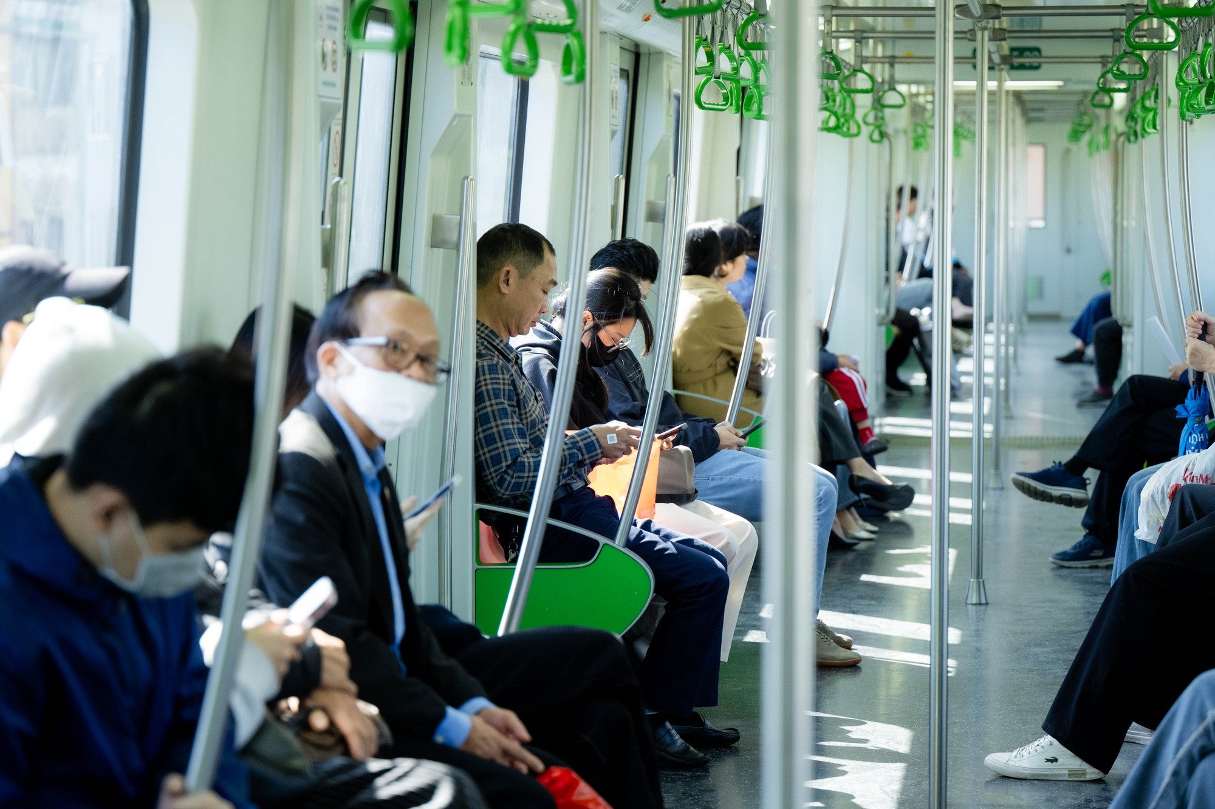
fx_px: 3542
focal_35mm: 105
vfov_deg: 13.0
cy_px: 404
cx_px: 608
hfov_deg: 19.5
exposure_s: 1/250
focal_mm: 70
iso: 1000
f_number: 2.8
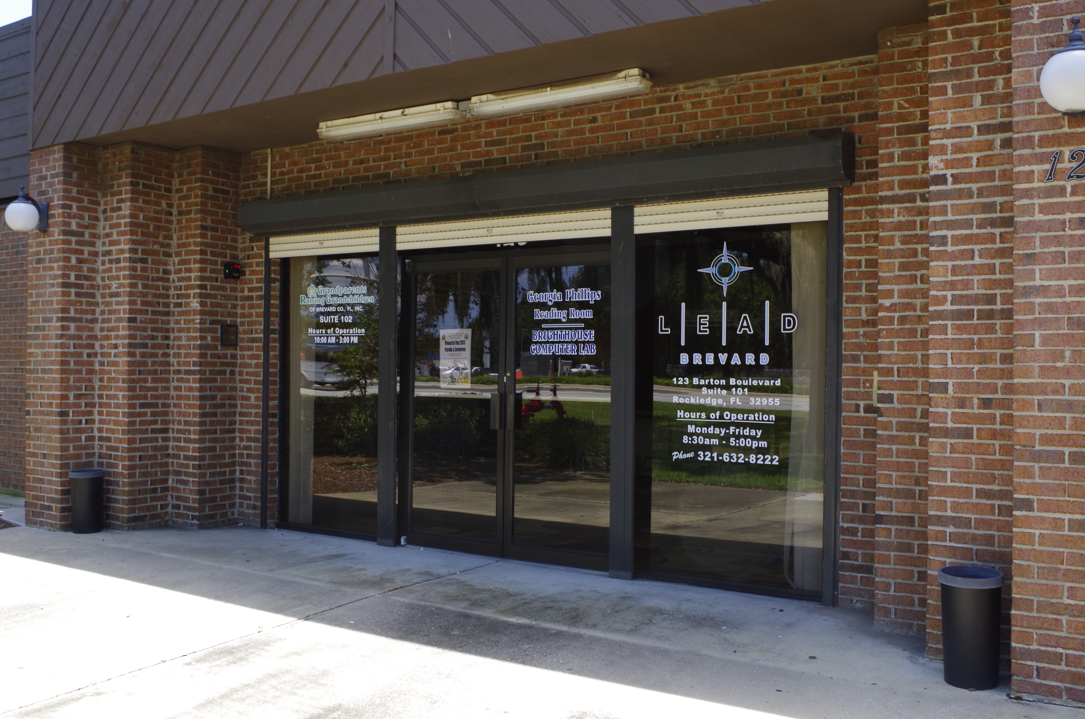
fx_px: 1023
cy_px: 360
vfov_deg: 38.7
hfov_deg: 55.9
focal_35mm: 34
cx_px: 542
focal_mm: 23.13
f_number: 11
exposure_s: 1/50
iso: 200
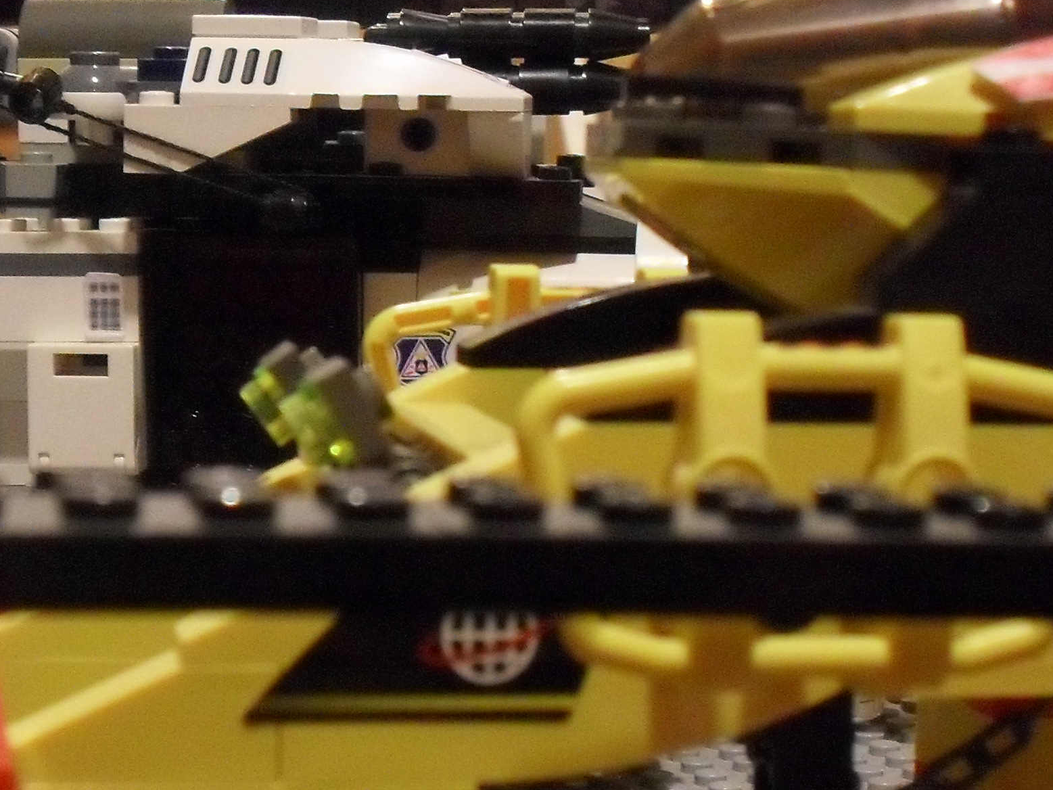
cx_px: 540
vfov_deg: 17.6
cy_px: 753
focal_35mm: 82
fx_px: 2495
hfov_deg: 23.8
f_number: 3.2
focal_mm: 6.3
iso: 400
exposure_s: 1/8
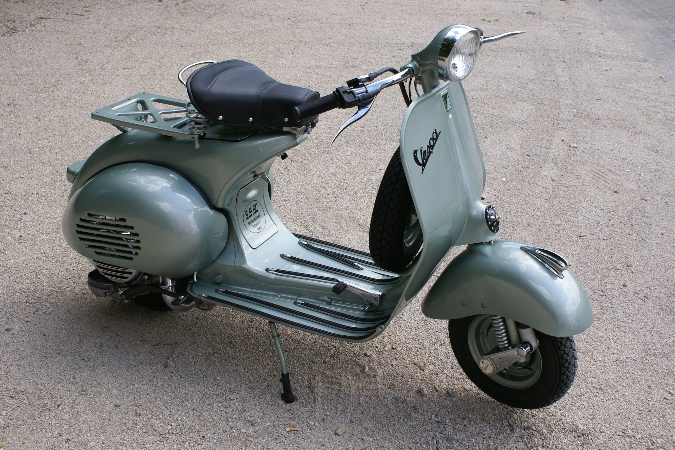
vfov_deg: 29.9
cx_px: 338
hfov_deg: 43.6
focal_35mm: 45
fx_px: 844
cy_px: 225
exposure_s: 1/125
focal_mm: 30
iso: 100
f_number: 8
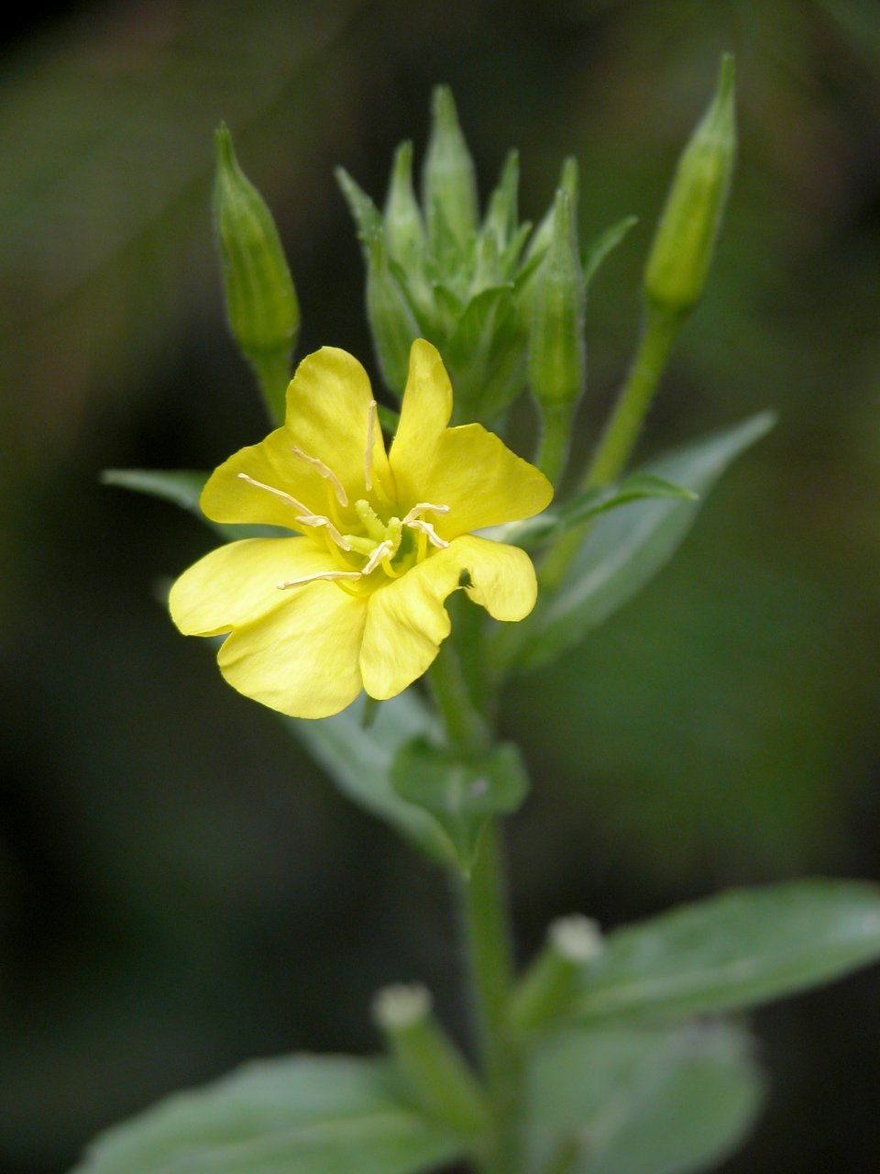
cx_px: 440
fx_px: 9491
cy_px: 587
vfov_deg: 7.1
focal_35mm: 280
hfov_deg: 5.3
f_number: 4.2
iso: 100
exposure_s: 1/44.1
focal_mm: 71.2
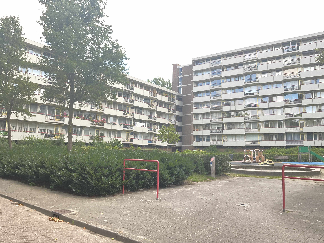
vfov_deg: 48.2
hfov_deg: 61.7
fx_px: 271
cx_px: 162
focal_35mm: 29
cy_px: 122
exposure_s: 1/100
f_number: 1.8
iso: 20
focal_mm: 3
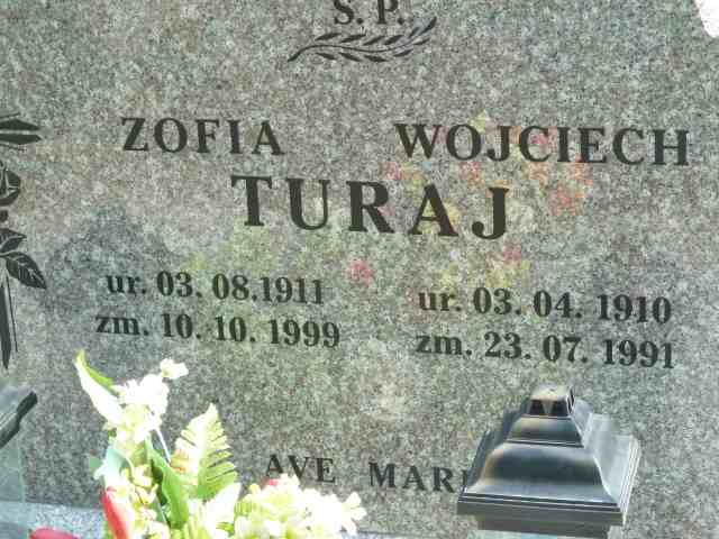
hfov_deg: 18.9
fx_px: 2160
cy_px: 270
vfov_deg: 14.2
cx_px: 360
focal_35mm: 104
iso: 160
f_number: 4.3
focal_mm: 17
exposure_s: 1/125
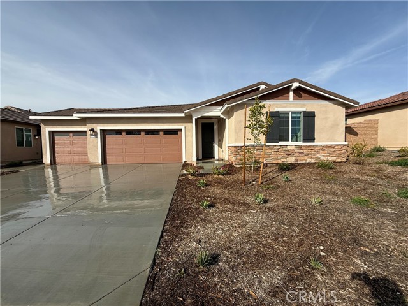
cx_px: 204
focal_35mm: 14
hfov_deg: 102.1
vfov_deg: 85.7
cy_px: 153
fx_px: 165
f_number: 2.2
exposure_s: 1/2717
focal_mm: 2.22
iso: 50
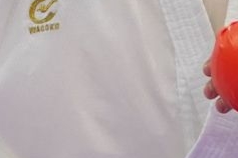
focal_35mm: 1390
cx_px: -143
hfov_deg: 1.5
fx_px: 9189
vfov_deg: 1.0
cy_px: -255
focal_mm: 122
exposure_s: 1/1000
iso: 2000
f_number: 2.8
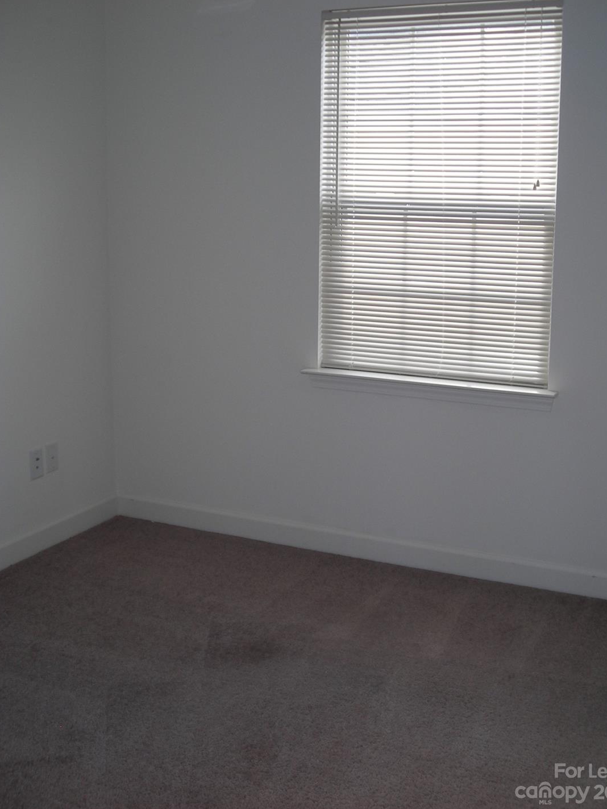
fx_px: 959
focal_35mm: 41
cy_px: 377
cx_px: 314
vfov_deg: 45.7
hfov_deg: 35.1
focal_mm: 6.3
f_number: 3.2
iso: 50
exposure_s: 1/30
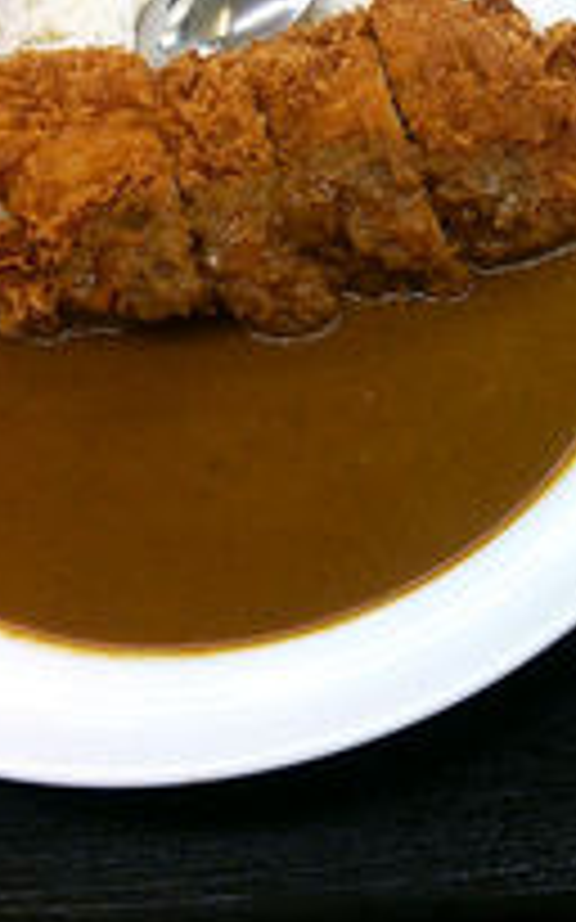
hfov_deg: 20.4
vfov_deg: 32.7
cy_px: 310
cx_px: 540
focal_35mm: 62
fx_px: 1558
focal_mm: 4.06
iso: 80
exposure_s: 1/59
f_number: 1.94
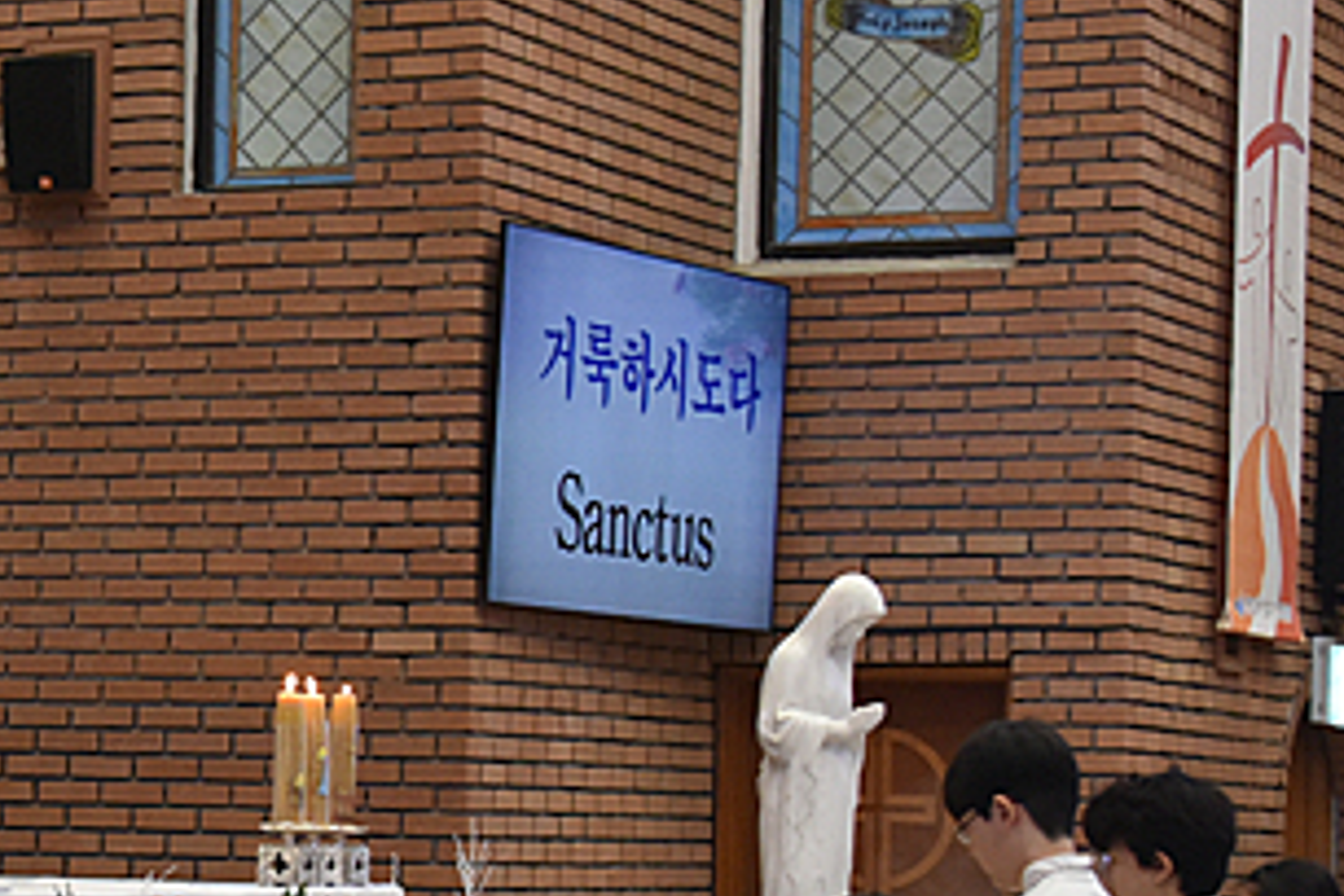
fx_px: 5264
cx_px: 22
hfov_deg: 14.3
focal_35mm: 141
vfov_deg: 9.7
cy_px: 733
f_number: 5
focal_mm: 48
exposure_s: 1/125
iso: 2500
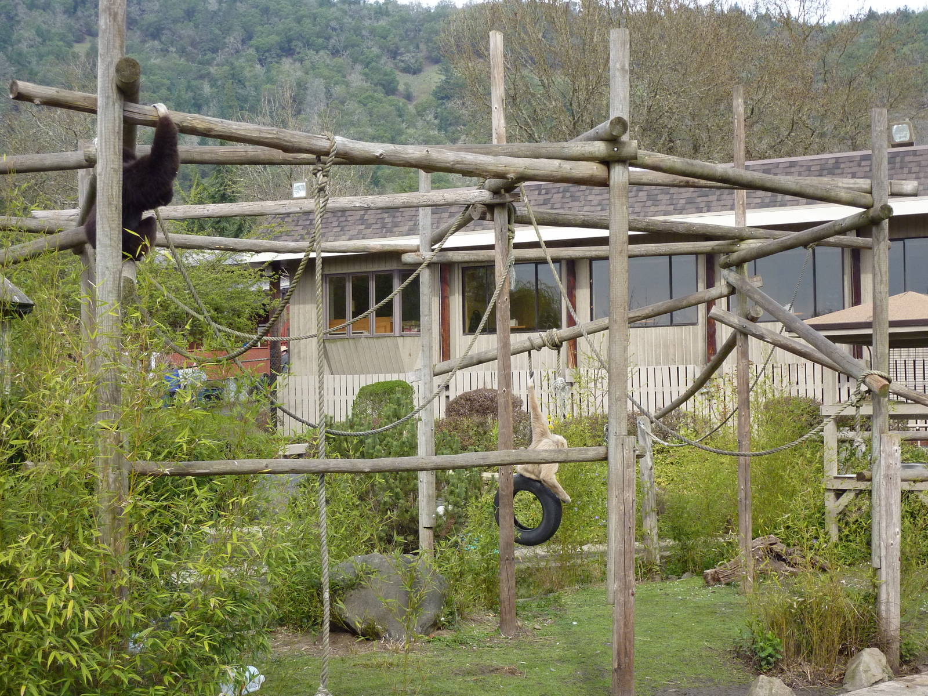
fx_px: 1582
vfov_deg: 24.8
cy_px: 348
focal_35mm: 59
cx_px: 464
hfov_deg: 32.7
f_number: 3.9
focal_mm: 9.7
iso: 200
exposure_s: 1/500
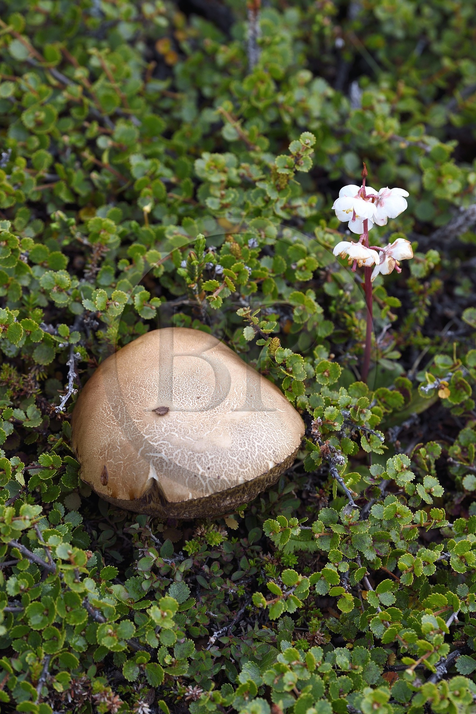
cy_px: 357
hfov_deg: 6.9
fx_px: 3966
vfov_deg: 10.3
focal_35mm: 200
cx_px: 238
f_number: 7.1
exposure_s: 1/250
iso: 200
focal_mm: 200
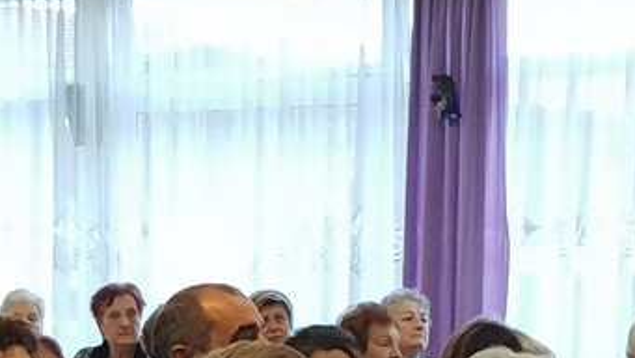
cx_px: 253
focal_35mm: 133
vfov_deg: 8.6
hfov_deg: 16.1
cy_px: 709
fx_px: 2240
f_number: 1.5
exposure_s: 1/50
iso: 320
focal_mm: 4.3
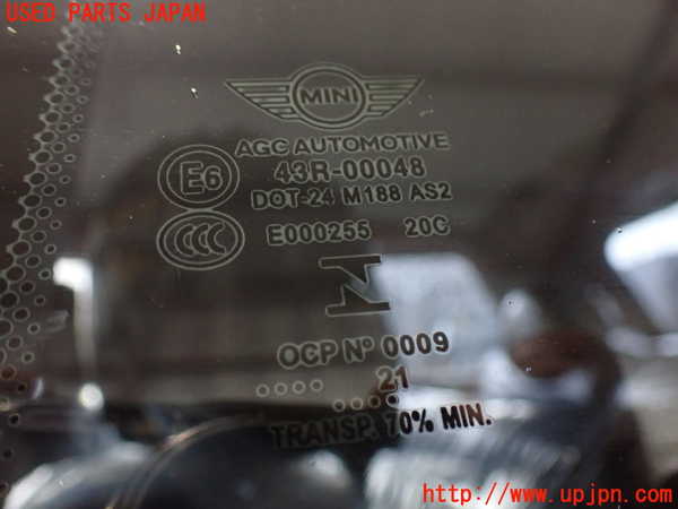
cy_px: 254
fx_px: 588
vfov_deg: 46.8
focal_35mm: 30
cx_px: 339
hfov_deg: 60.0
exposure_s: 1/60
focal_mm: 5.4
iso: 800
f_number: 2.3
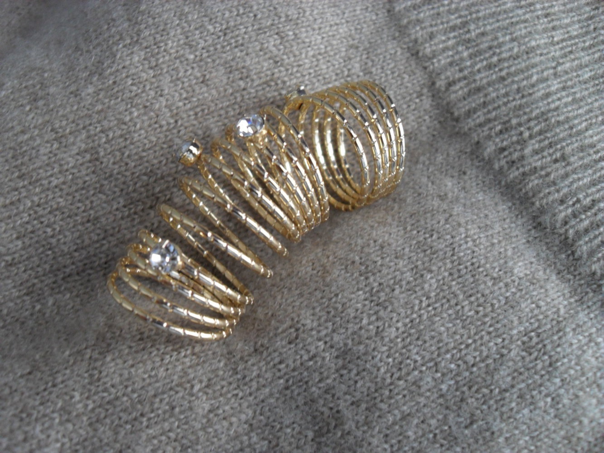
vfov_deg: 40.7
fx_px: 611
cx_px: 302
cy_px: 226
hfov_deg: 52.6
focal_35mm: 35
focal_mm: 6.2
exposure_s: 1/15
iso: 200
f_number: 2.8
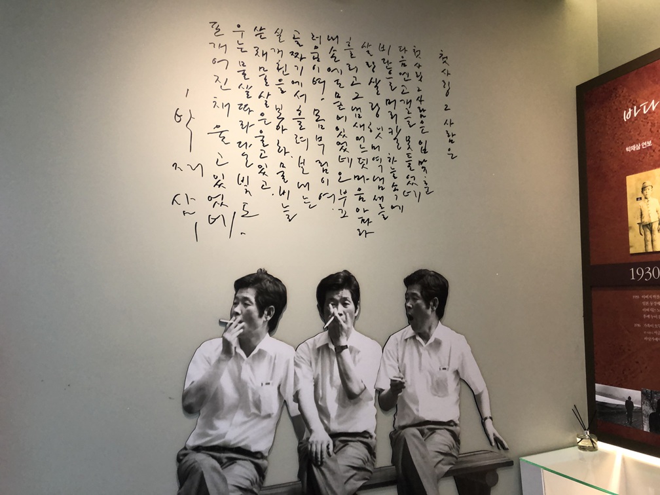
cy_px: 248
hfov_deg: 63.4
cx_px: 330
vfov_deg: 49.7
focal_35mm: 28
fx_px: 534
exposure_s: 1/60
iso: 160
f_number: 1.8
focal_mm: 3.99
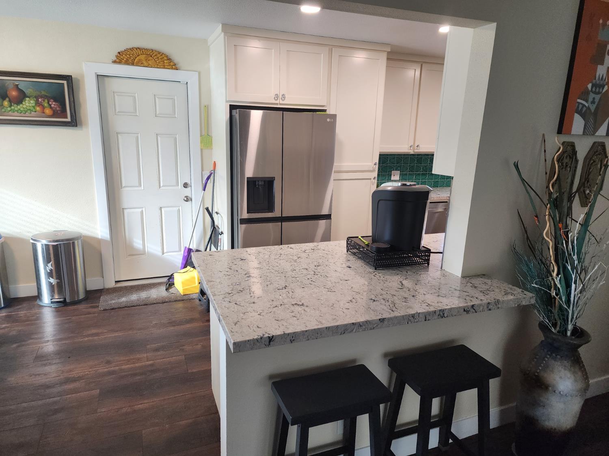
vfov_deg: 58.9
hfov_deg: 73.9
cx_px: 304
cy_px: 228
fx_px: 405
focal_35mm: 23
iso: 160
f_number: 1.8
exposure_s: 1/120
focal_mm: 6.4
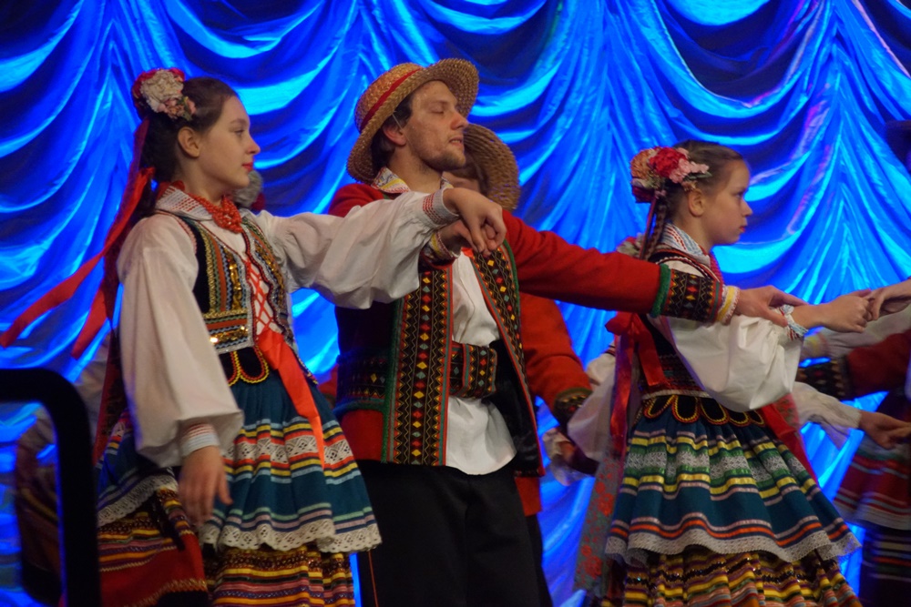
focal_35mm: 240
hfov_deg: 8.6
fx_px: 6074
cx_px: 456
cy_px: 304
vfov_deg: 5.7
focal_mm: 160
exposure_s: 1/125
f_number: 6.3
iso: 3200
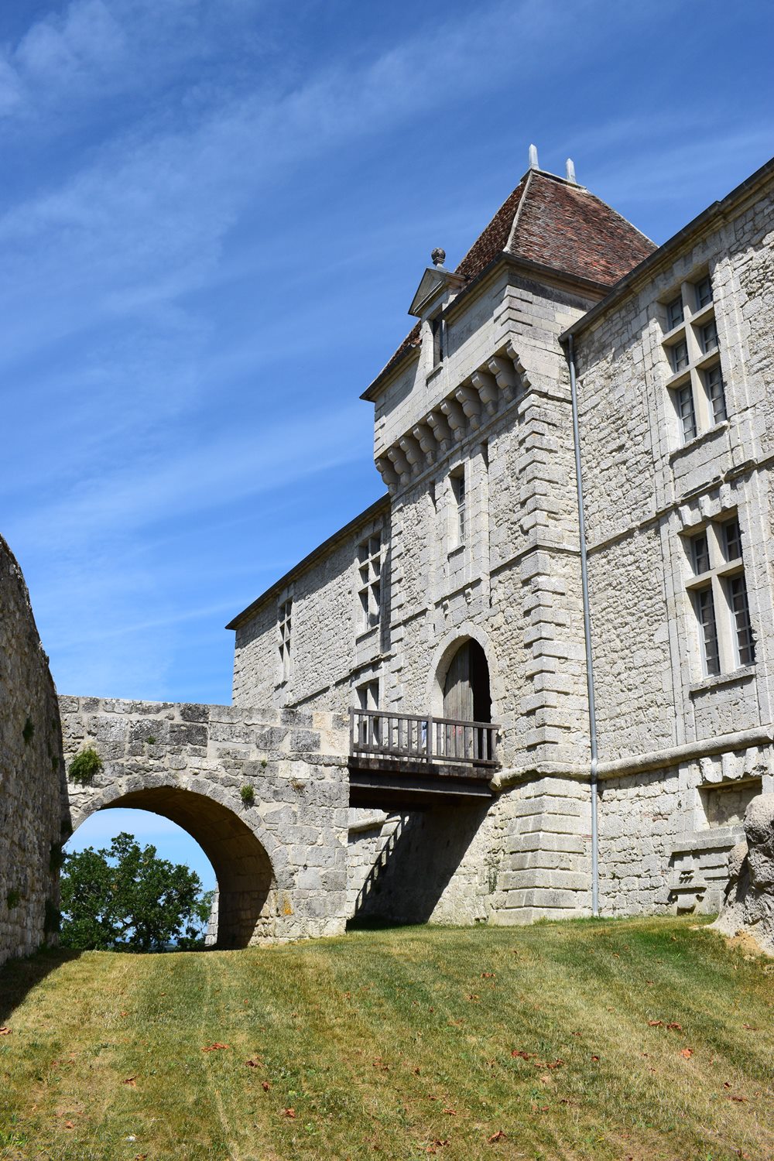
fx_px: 1064
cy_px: 580
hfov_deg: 40.0
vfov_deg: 57.2
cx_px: 387
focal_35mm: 33
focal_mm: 22
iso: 250
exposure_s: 1/500
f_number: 11
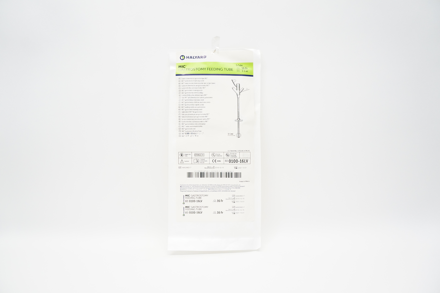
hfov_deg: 67.4
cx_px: 220
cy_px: 146
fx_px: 330
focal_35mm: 27
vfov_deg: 47.8
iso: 1600
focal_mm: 18
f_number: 6.3
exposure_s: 1/160
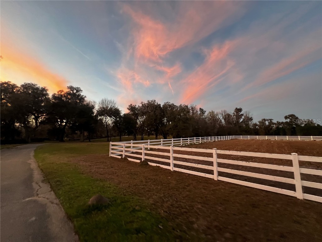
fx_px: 121
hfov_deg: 106.2
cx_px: 161
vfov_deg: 89.9
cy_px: 121
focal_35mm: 13
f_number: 1.8
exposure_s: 1/99
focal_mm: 1.57
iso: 250
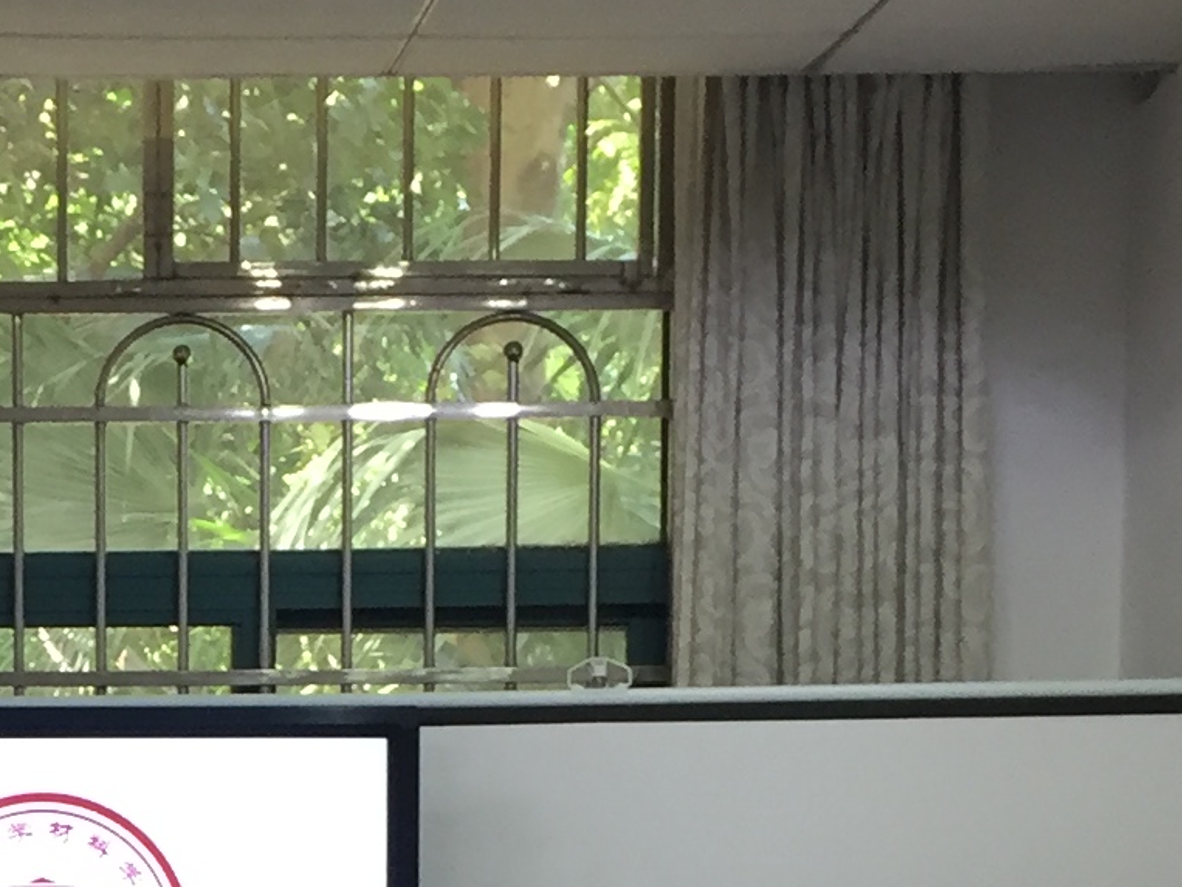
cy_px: 1344
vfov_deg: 11.5
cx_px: -68
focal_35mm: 124
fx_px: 4236
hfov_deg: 15.5
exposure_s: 1/33
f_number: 2.2
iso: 80
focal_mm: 4.15
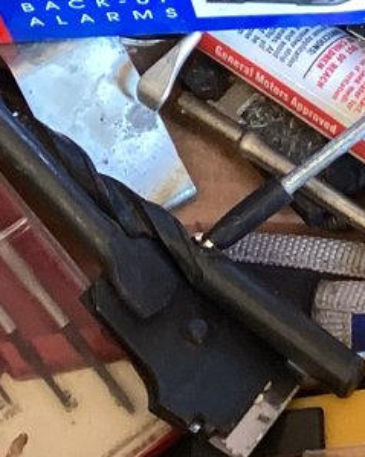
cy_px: -189
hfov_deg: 10.0
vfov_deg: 12.1
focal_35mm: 153
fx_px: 2067
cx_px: 412
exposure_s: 1/50
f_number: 2.4
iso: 160
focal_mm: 3.3
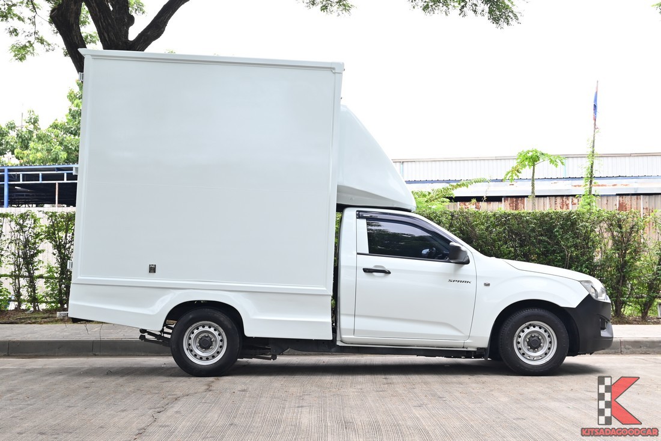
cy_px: 220
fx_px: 899
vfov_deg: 27.5
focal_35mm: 49
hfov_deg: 40.3
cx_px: 330
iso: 200
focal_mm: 33
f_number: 6.7
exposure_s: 1/125
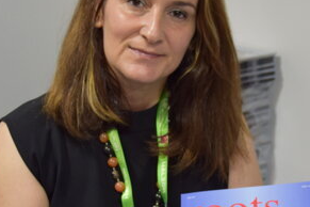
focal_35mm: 125
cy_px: 192
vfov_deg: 10.9
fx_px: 1076
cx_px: 226
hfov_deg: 16.3
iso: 400
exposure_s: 1/100
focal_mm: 28
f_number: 5
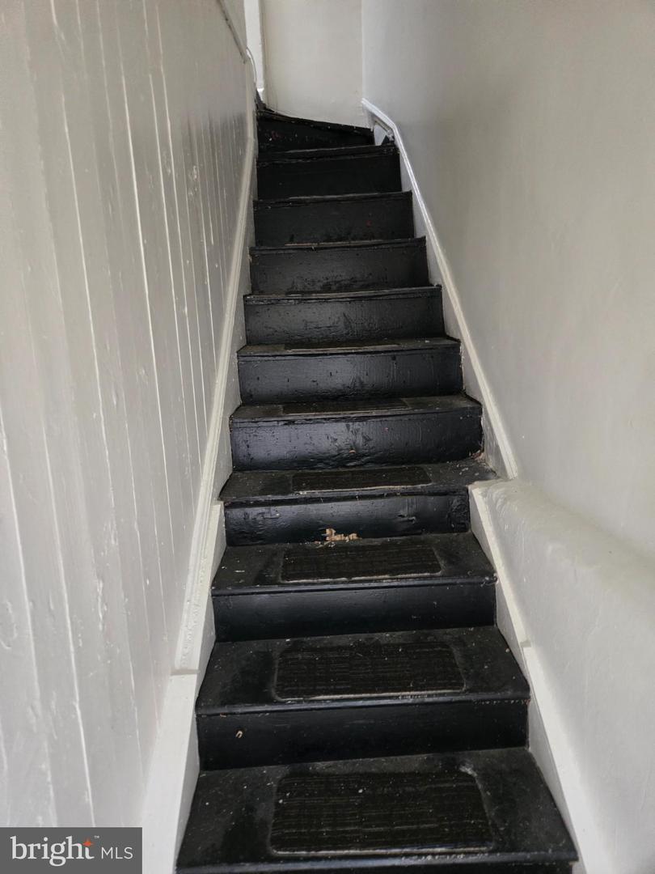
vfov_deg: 73.9
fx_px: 580
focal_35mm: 23
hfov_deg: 58.9
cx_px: 328
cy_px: 437
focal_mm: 5.4
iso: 1000
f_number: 1.8
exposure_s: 1/60
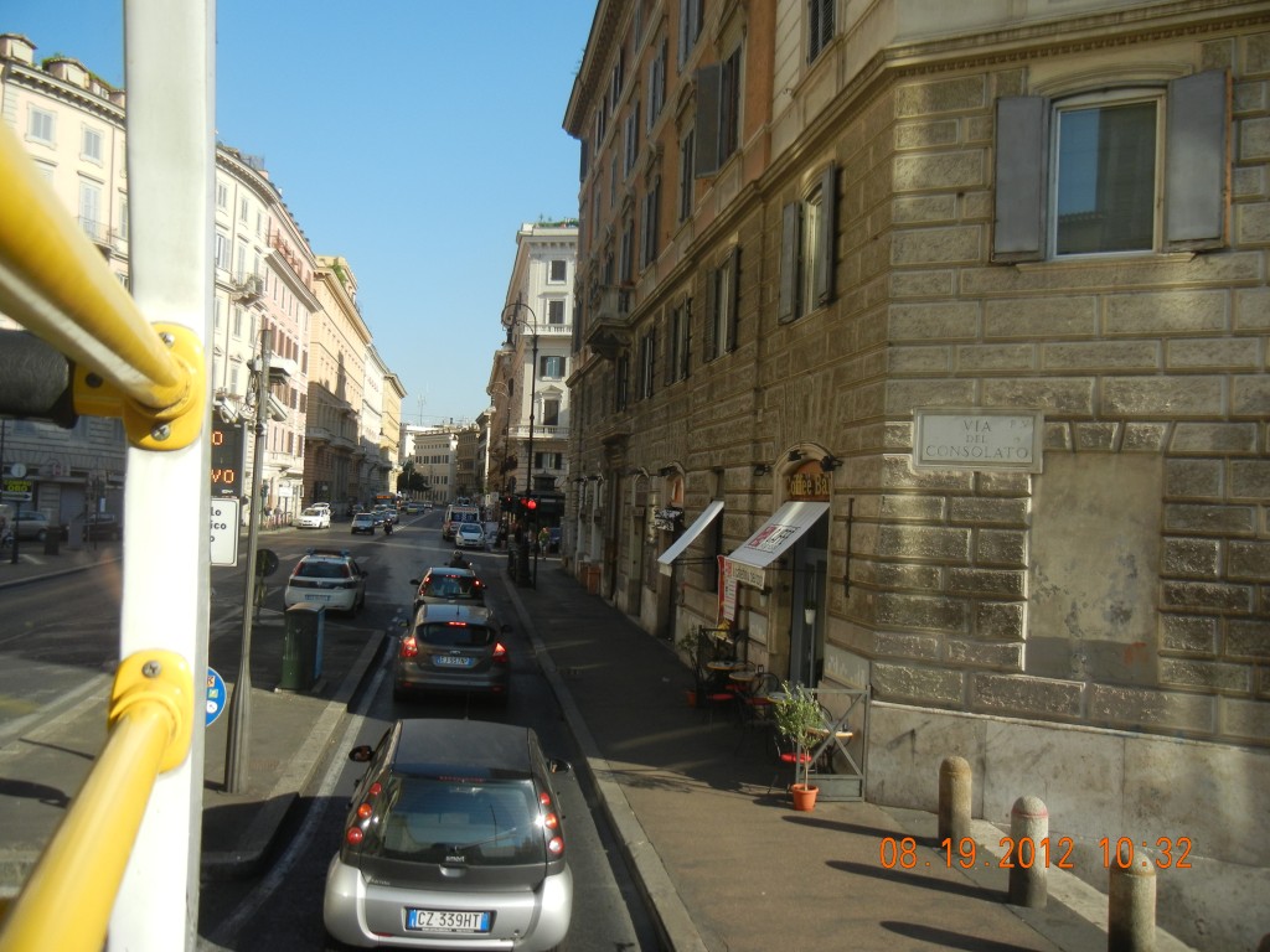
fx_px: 1101
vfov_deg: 46.8
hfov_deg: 60.0
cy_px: 476
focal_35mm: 30
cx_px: 635
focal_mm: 5.4
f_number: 3.5
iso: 160
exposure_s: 1/996
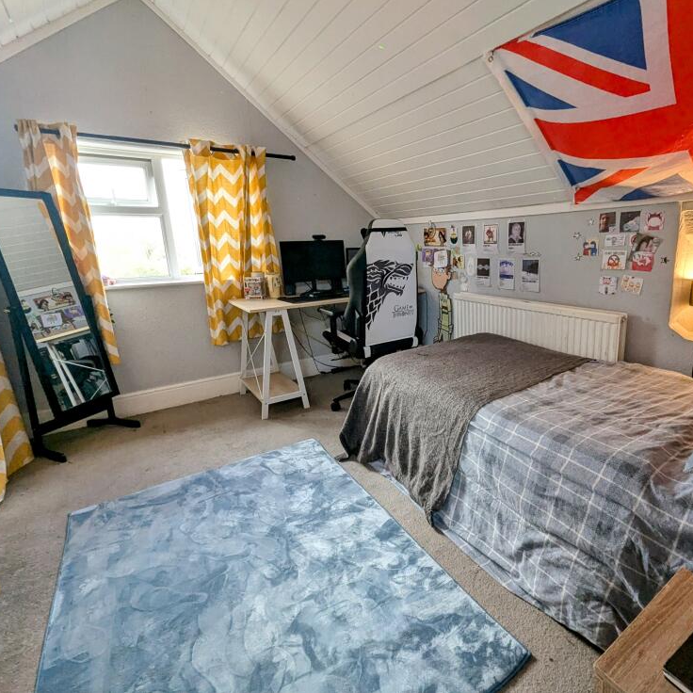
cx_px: 426
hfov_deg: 86.0
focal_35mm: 16
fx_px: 362
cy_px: 331
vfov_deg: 87.4
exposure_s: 1/50
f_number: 2.2
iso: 83
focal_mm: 1.95
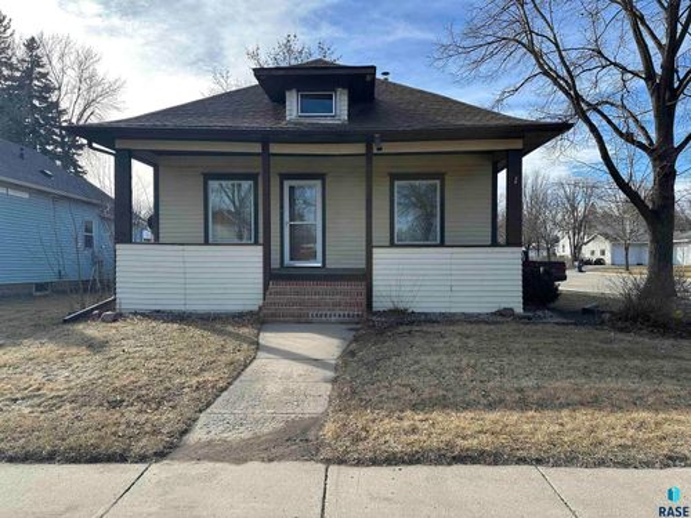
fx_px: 479
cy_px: 259
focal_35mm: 24
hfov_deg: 71.6
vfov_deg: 56.8
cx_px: 346
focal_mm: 6.86
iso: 80
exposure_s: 1/1949
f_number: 1.78
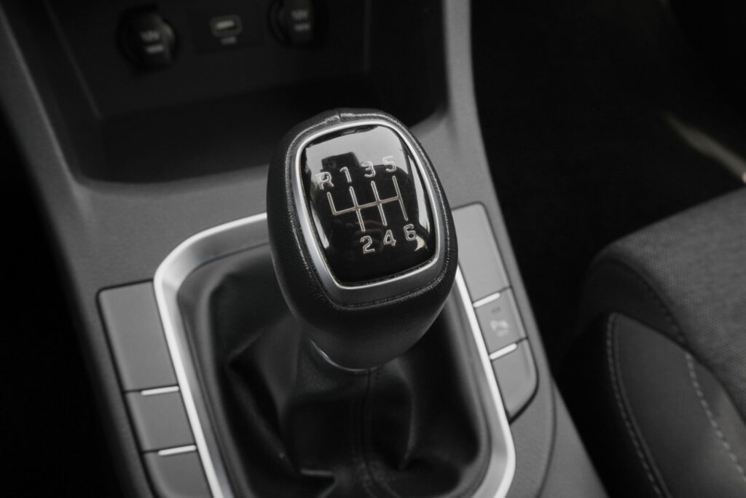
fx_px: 622
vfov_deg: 43.6
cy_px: 249
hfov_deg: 61.9
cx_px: 373
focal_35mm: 30
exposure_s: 1/200
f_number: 9
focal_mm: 20.3
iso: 2000
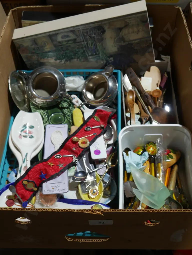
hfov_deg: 31.5
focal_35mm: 46
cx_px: 96
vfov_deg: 41.2
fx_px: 340
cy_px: 128
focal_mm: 23
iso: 250
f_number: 5.1
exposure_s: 1/60
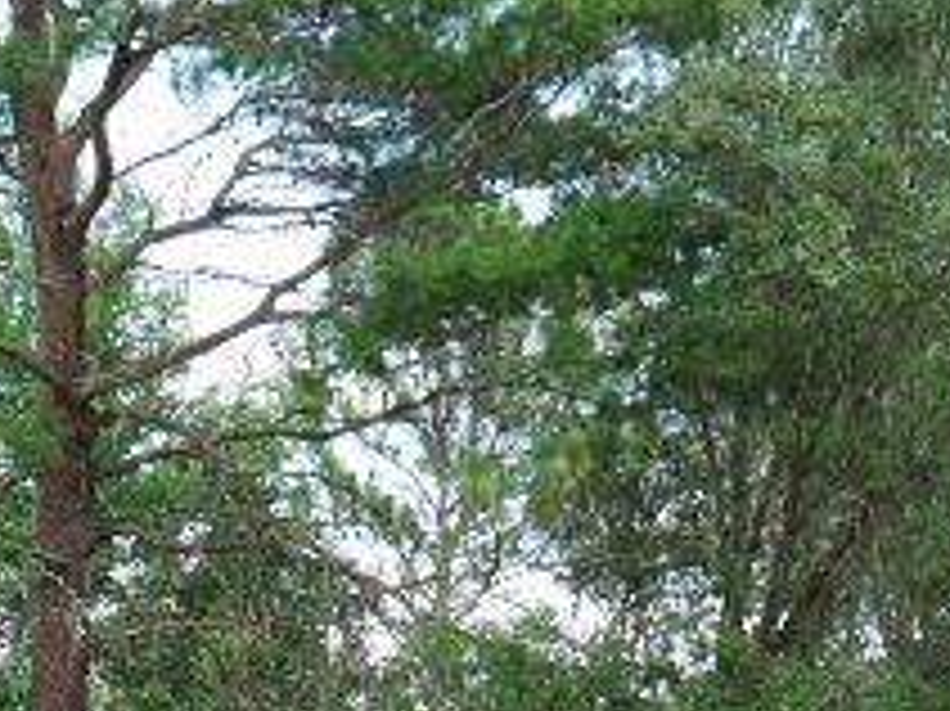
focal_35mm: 194
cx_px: -288
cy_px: 1480
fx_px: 5321
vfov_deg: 7.3
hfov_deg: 10.0
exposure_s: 1/160
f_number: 6.3
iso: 200
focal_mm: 20
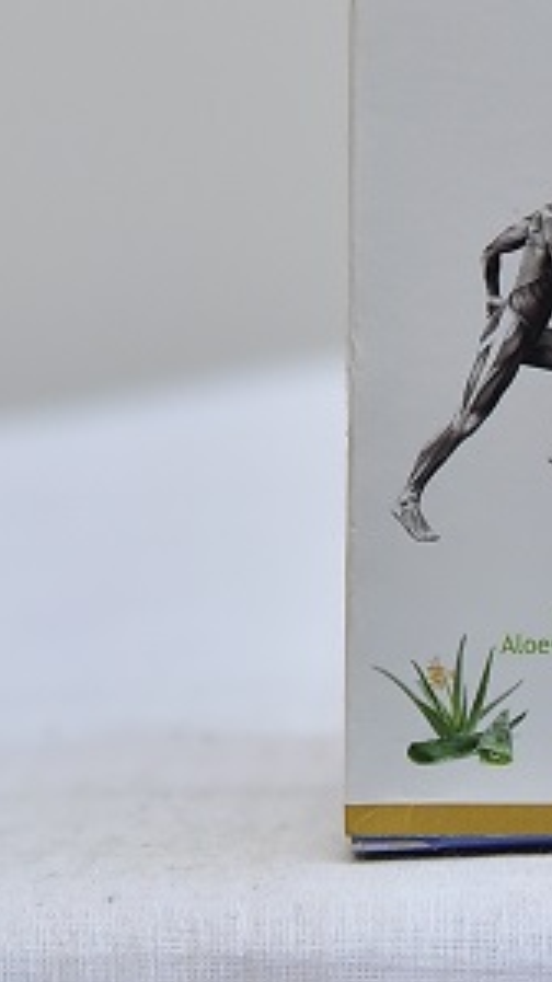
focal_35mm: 138
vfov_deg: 15.5
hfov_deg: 8.7
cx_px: 559
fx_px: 3594
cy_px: 200
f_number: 4.5
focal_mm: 75
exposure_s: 1/125
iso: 1600
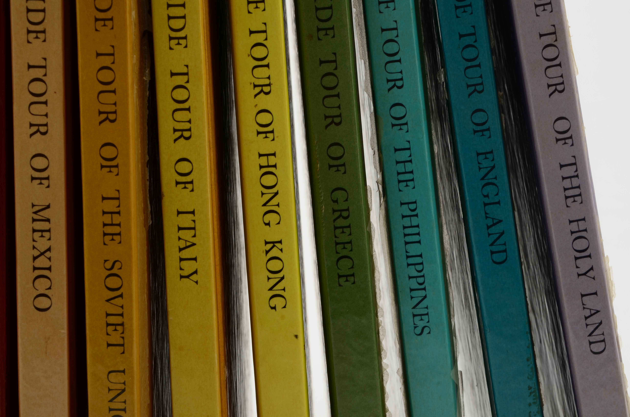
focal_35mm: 82
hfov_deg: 24.7
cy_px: 208
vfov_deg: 16.5
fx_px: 1441
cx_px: 315
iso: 100
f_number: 25
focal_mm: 55
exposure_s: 1/160
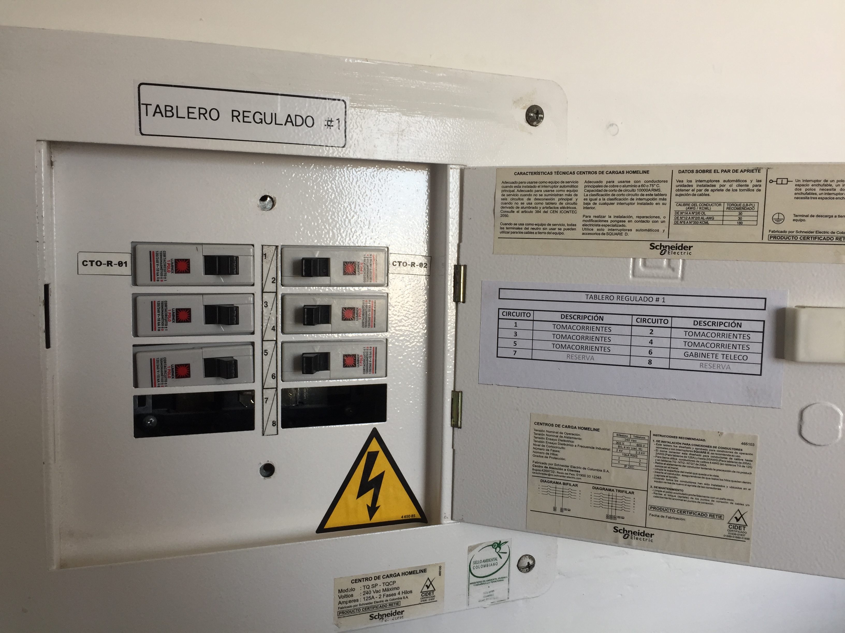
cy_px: 316
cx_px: 422
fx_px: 708
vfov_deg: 48.2
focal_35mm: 29
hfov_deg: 61.7
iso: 32
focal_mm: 4.15
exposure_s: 1/60
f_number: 2.2
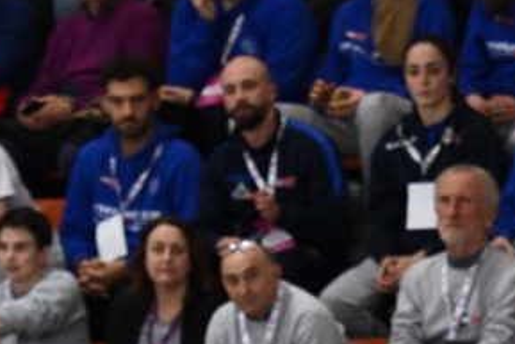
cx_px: -14
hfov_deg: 3.8
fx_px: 7729
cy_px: 667
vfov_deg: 2.5
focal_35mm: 540
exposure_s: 1/1250
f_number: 2.8
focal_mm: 130
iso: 2500
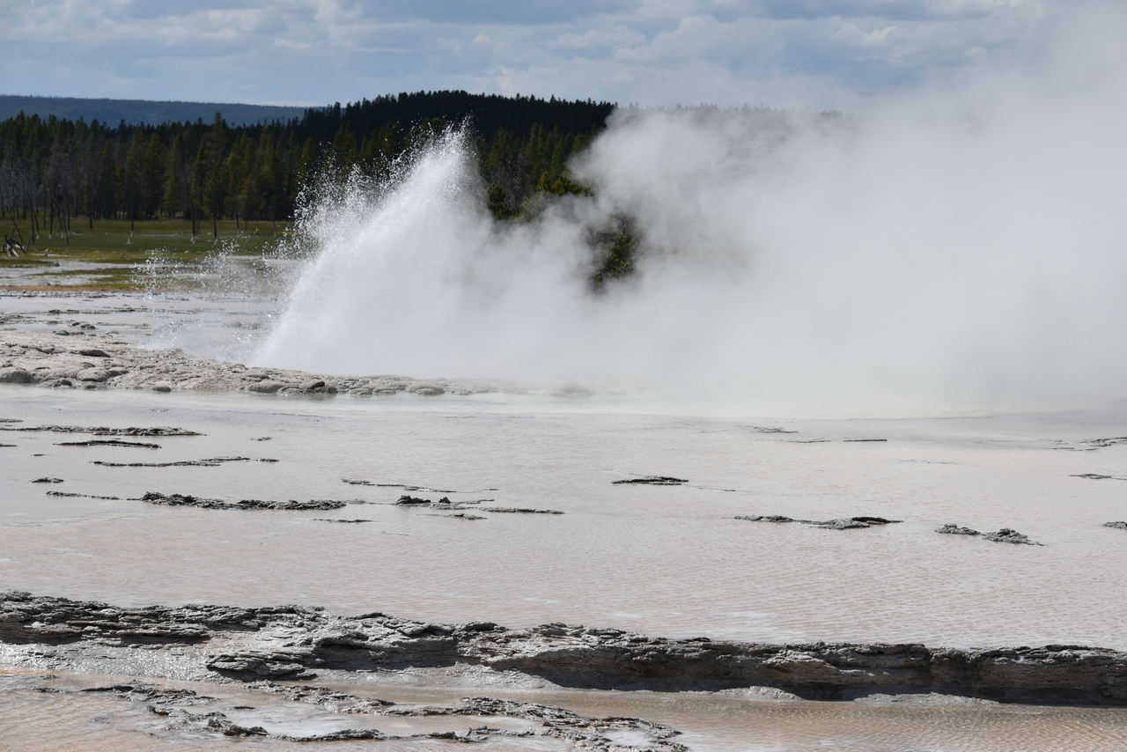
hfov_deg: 20.4
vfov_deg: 13.7
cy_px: 376
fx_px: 3131
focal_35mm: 100
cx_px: 564
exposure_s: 1/400
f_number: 10
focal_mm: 100
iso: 100
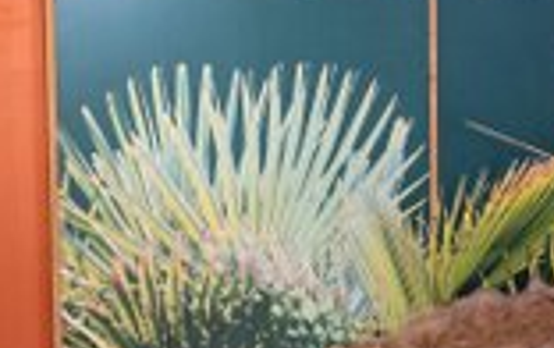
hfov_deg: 22.5
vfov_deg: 17.1
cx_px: 835
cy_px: 18
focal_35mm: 75
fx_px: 1134
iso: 500
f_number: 1.8
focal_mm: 5.54
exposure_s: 1/20
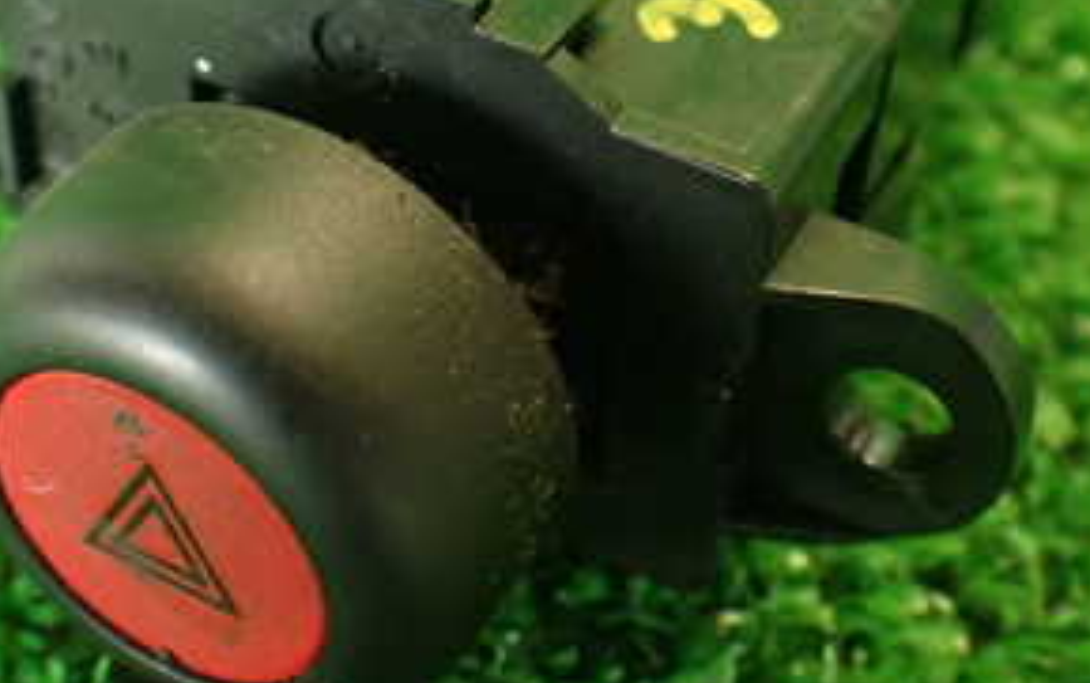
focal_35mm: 66
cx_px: 460
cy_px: 136
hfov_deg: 31.0
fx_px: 1962
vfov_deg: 19.5
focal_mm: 5.4
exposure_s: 1/30
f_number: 2.3
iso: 320
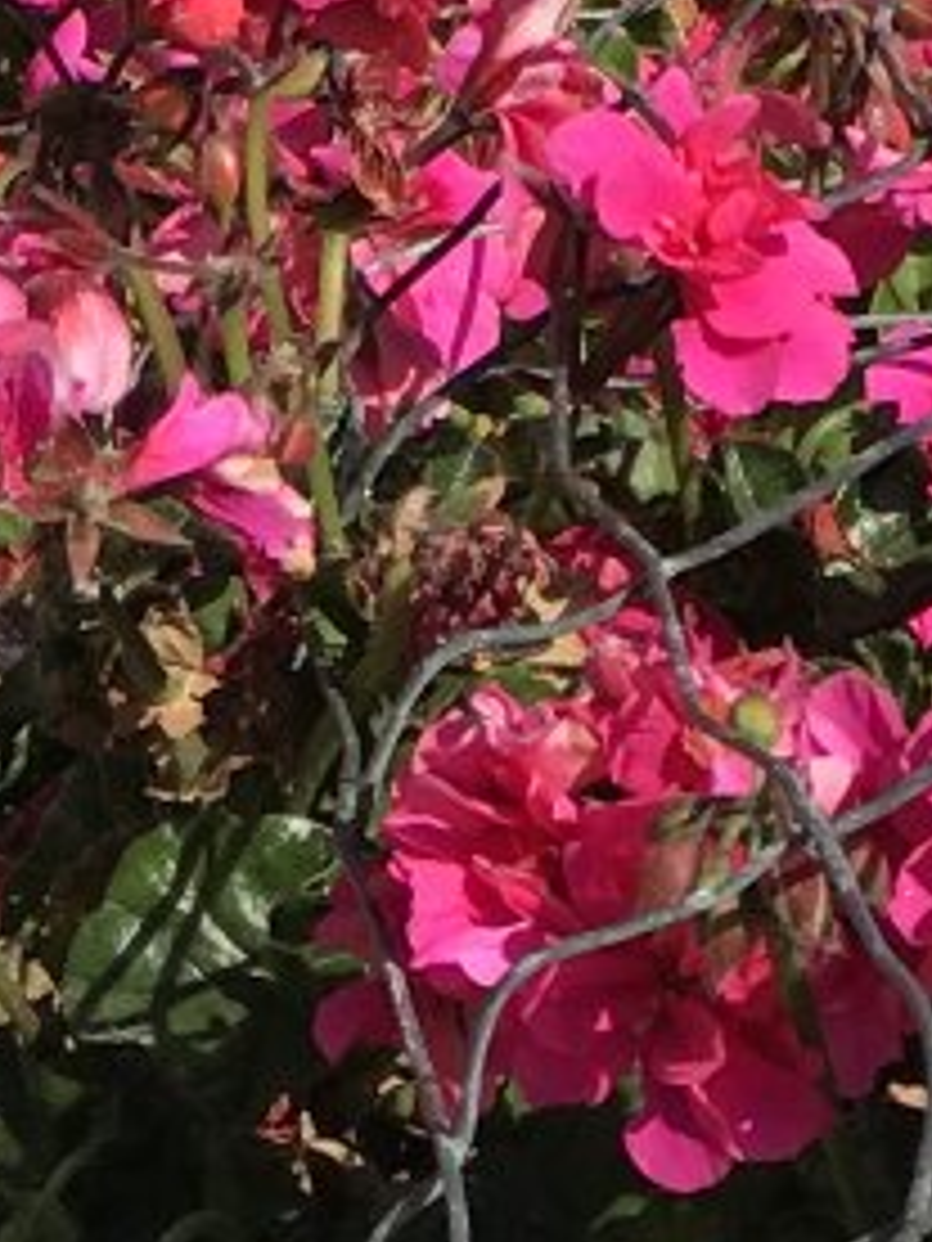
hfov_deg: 4.5
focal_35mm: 330
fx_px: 11847
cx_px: 581
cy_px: -1346
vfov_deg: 5.8
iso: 20
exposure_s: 1/791
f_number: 2.8
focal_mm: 6.6
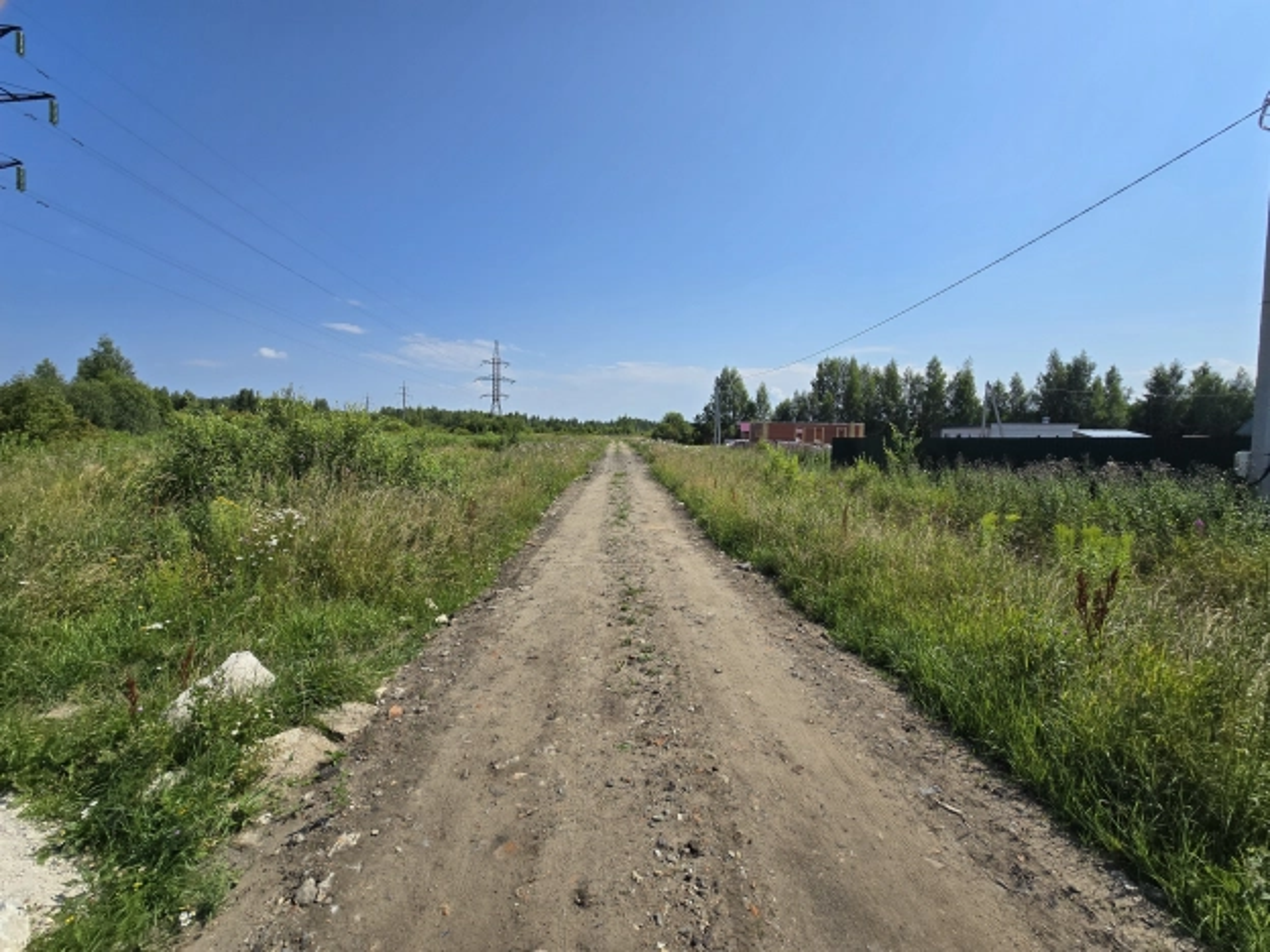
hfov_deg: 106.2
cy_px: 476
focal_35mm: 13
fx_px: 477
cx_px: 635
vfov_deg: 89.9
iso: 50
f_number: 2.2
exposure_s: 1/3512
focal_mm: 2.2
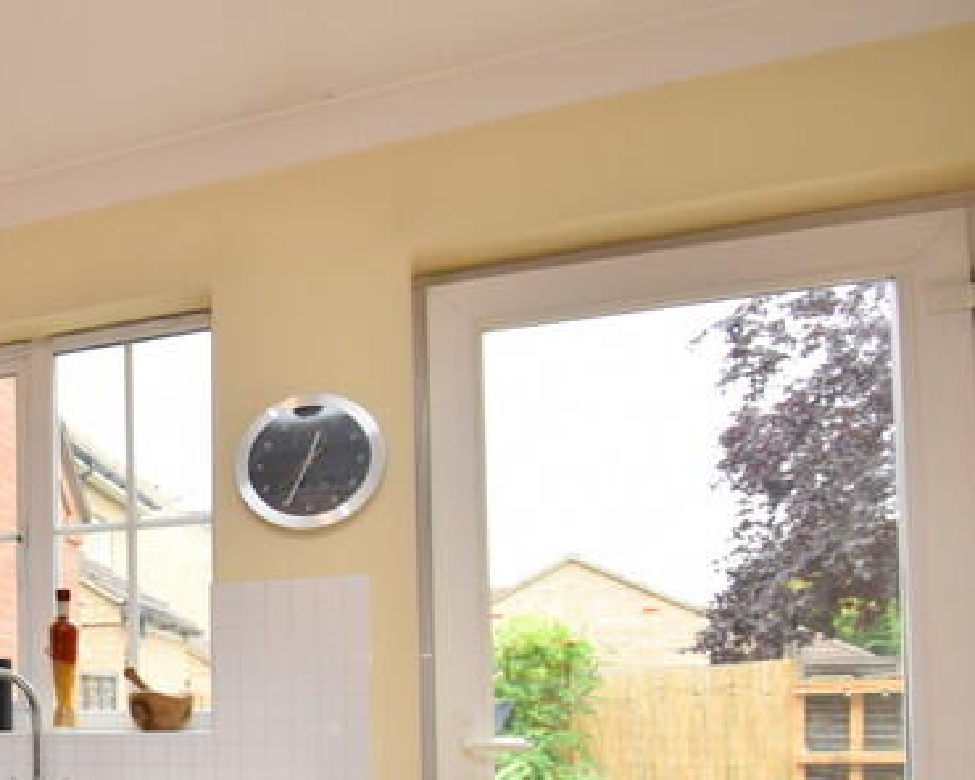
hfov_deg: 34.0
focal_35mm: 39
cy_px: 710
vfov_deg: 35.8
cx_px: -285
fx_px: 1125
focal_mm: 10
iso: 280
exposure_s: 1/200
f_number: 5
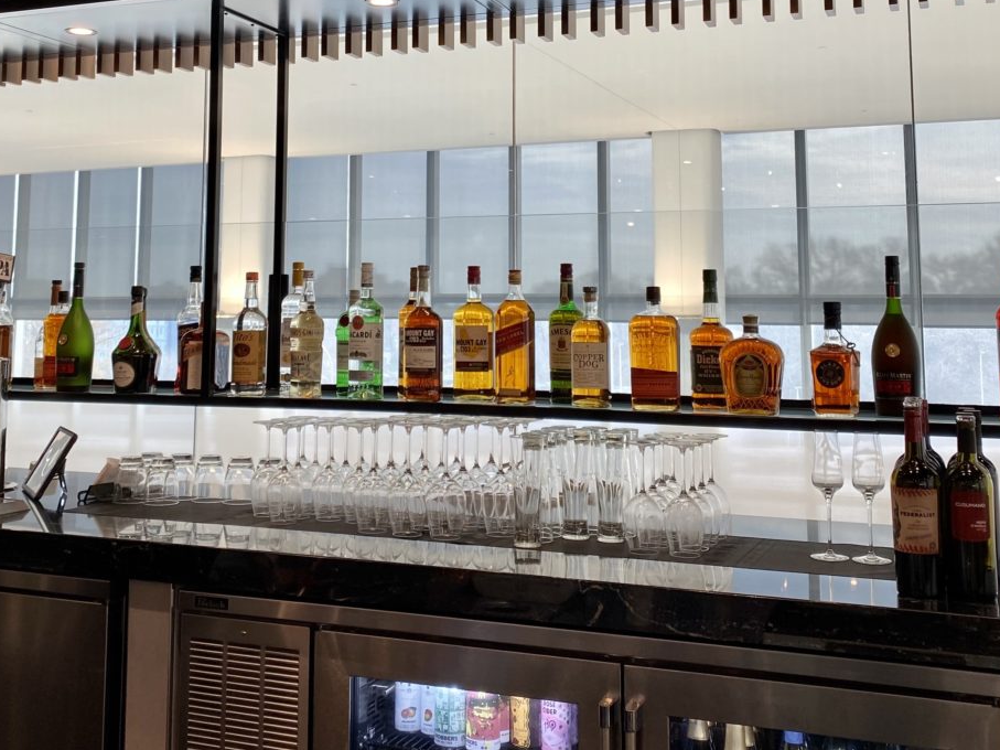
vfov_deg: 32.8
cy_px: 172
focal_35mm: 43
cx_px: 443
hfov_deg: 43.8
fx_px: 1242
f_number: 1.8
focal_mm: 4.25
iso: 50
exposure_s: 1/120
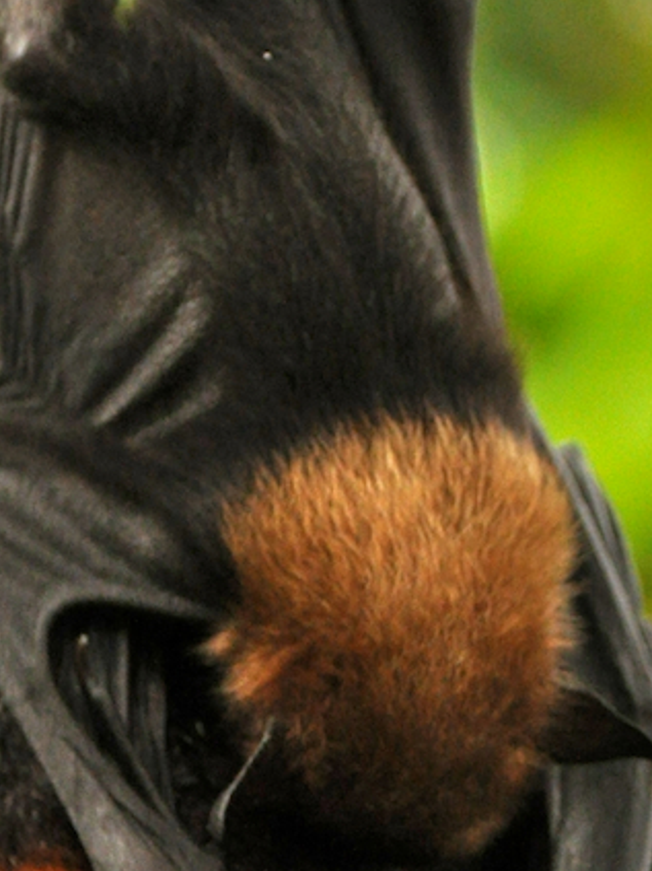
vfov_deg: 4.9
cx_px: 207
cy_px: 486
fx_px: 10176
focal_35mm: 405
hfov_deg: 3.7
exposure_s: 1/250
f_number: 4.8
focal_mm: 116
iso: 800
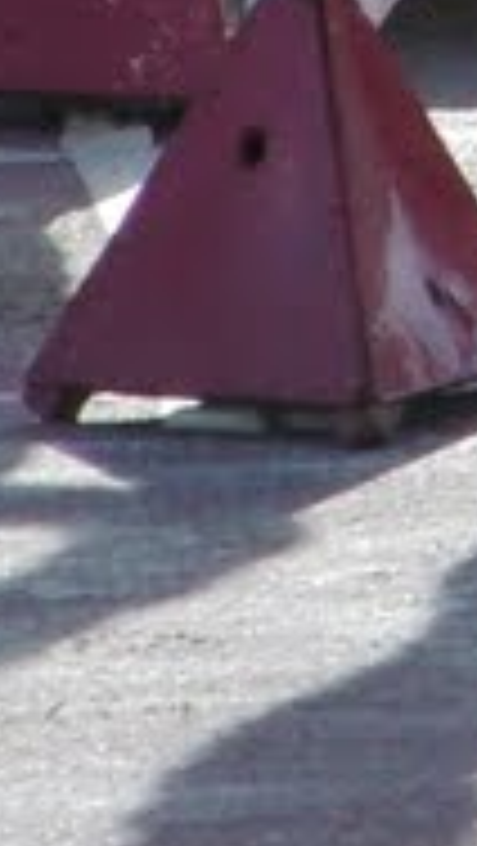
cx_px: 1192
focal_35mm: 1486
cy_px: -702
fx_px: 33354
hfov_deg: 0.8
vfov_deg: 1.5
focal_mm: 44.4
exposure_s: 1/640
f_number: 4.5
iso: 100
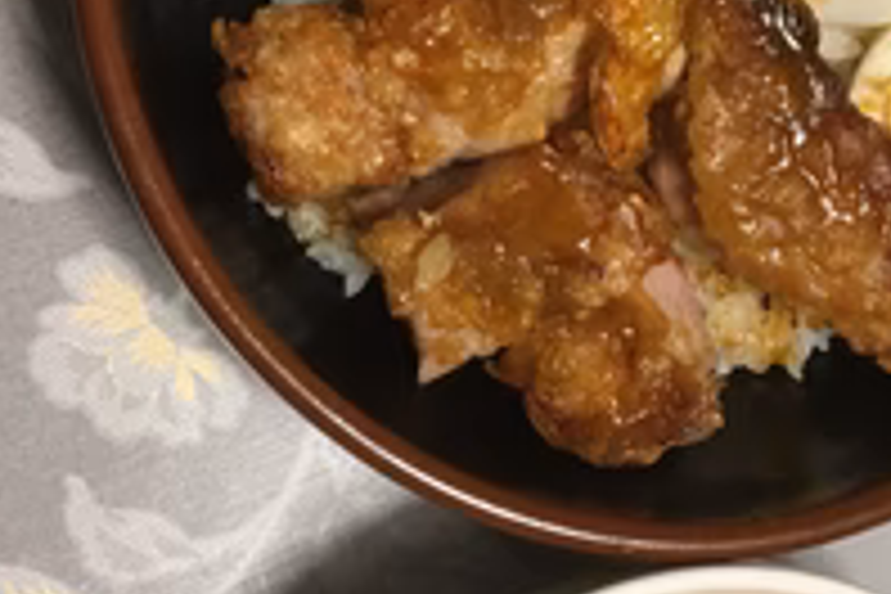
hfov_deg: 32.7
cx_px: 562
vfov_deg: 22.2
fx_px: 1510
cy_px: 364
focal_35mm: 61
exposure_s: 1/30
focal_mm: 4.15
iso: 100
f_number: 2.2
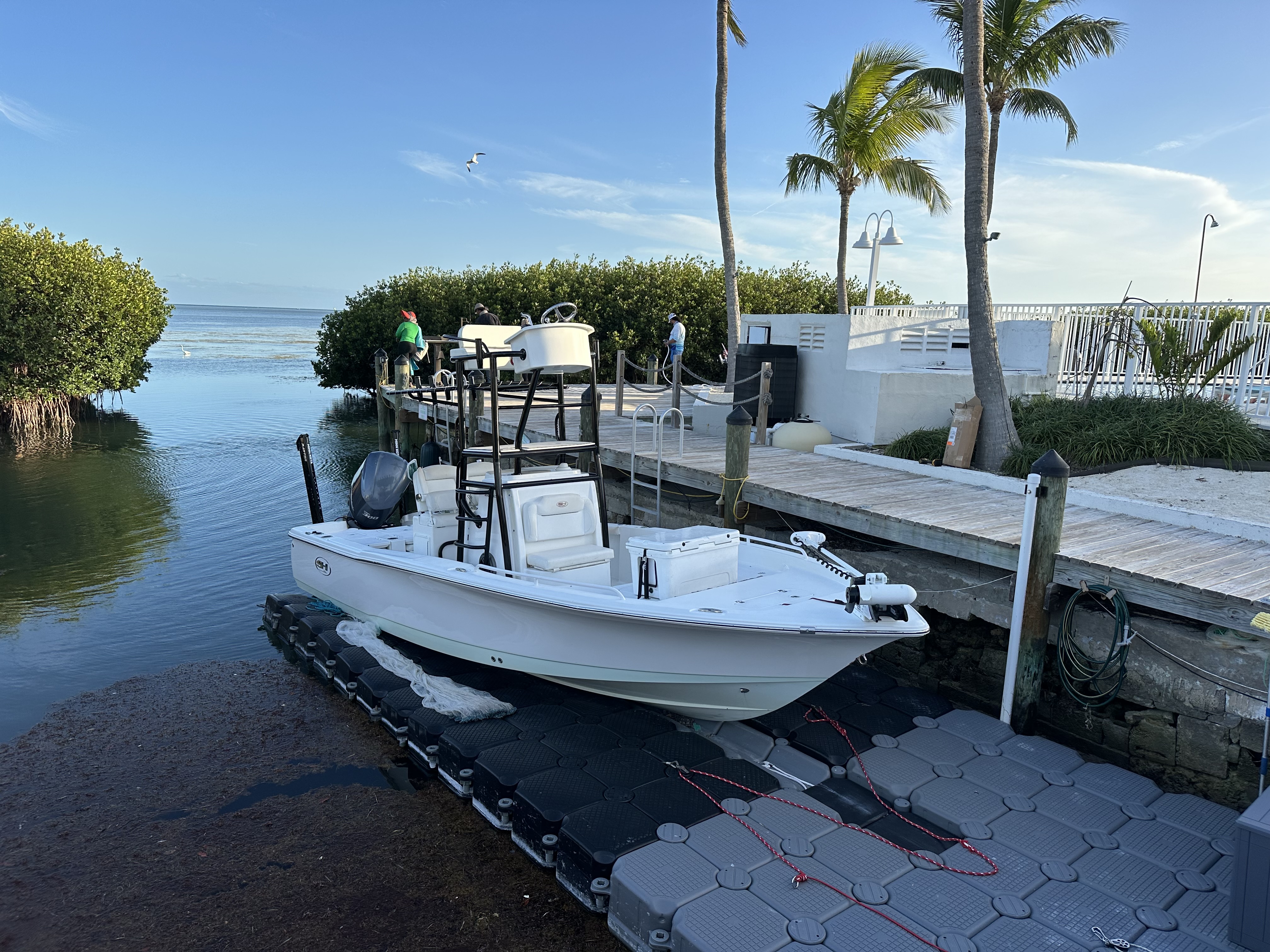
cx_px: 635
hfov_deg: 71.6
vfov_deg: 56.8
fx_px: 881
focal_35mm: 24
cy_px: 476
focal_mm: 6.86
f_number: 1.78
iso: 80
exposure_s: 1/1845
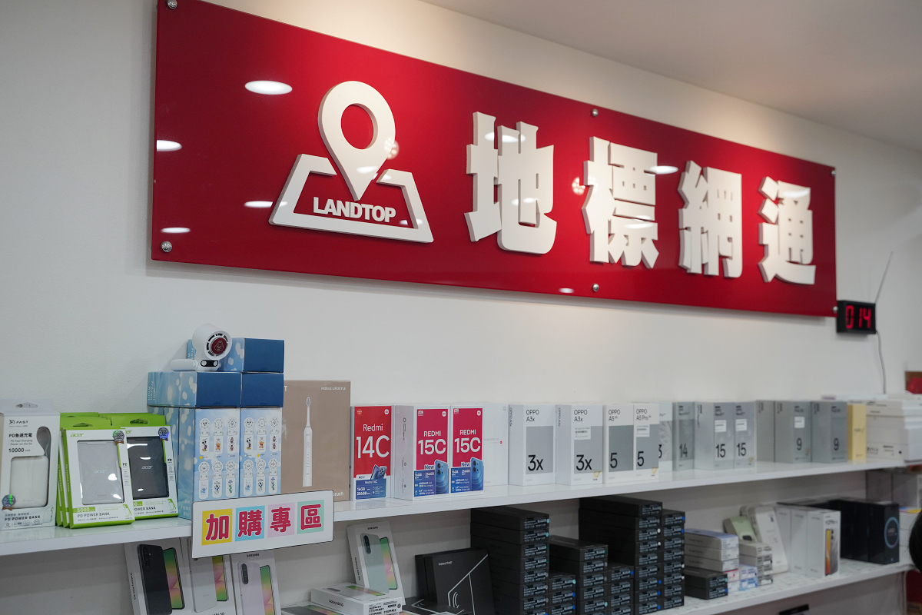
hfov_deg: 47.4
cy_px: 308
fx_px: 1050
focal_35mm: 41
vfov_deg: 32.6
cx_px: 461
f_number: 4
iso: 800
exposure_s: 1/160
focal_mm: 41
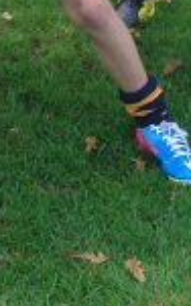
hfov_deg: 8.9
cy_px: -133
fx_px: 1222
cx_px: 102
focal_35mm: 147
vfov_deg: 13.5
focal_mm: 4.12
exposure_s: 1/132
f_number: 2.4
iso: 50
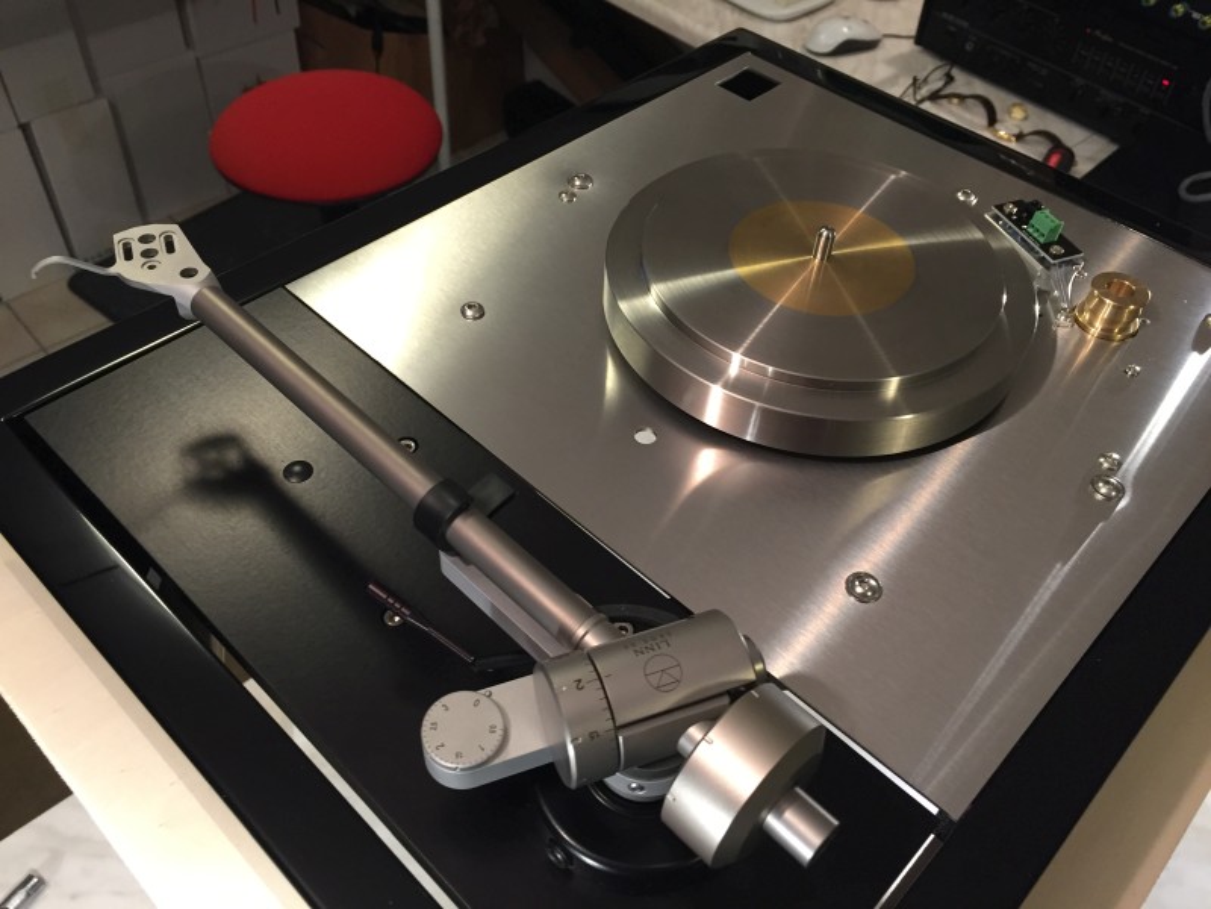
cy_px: 454
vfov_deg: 48.2
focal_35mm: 29
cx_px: 606
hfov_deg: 61.7
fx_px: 1015
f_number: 2.2
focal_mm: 4.15
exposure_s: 1/33
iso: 160
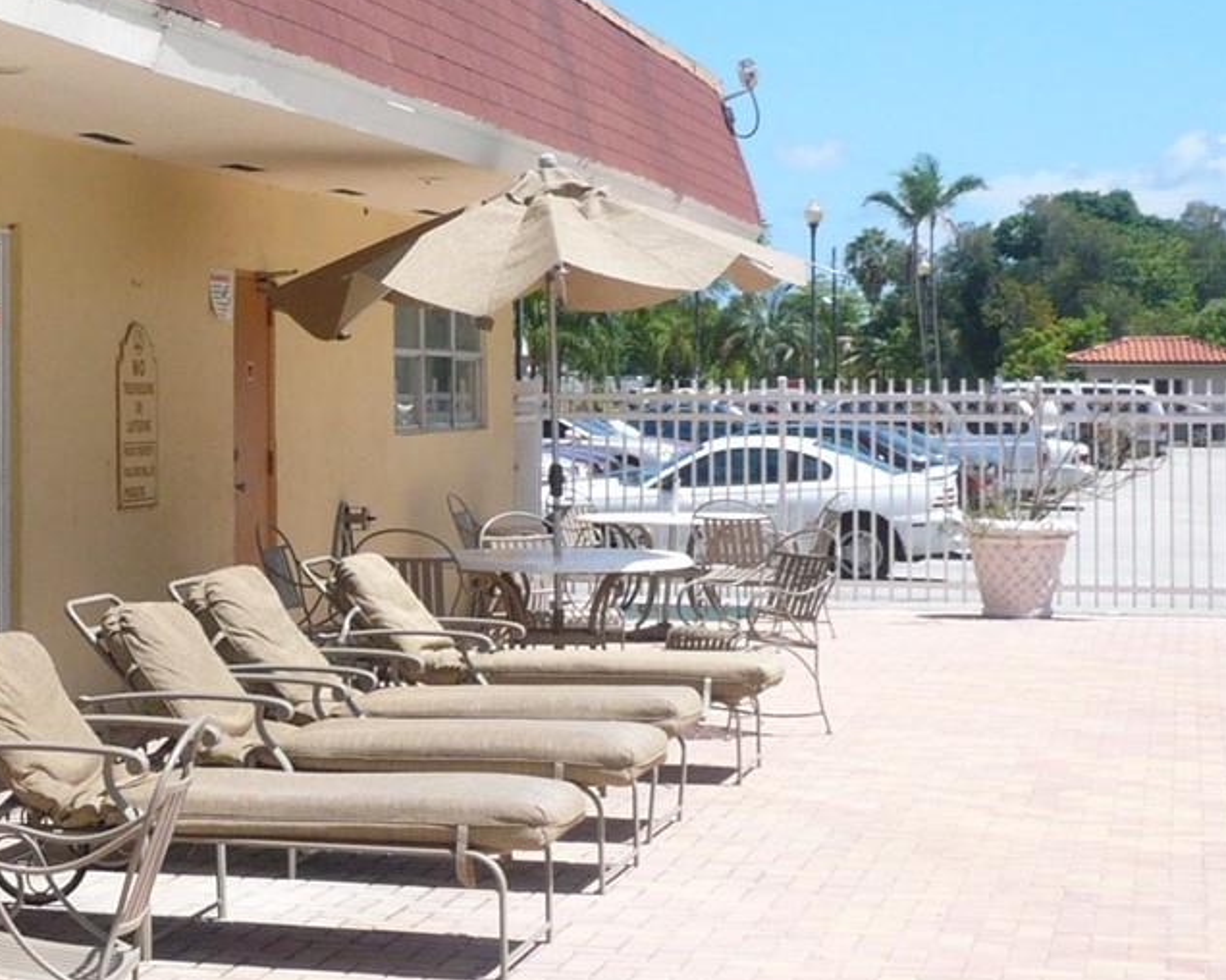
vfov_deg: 17.7
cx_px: -106
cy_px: 237
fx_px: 3119
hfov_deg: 21.2
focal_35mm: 86
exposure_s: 1/200
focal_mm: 5.8
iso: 100
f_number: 8
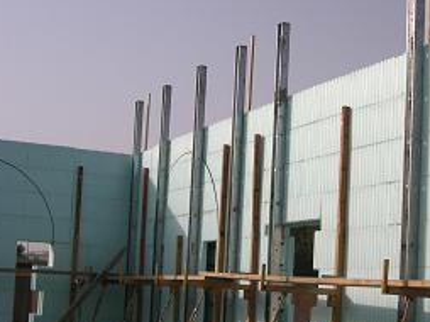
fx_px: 769
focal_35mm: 62
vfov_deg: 23.4
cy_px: 238
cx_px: 240
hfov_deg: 31.2
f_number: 6.7
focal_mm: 6.1
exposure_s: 1/350
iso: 50
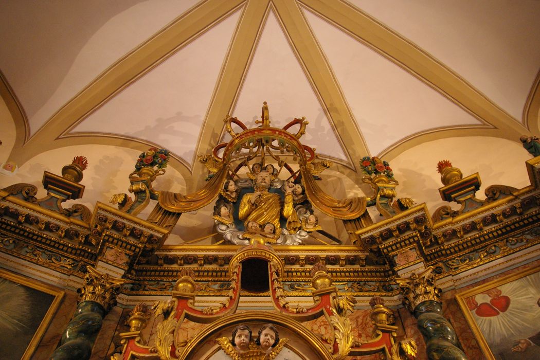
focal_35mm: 30
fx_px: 450
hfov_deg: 61.9
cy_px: 180
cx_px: 270
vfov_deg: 43.6
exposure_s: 1/60
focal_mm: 20
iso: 1600
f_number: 4
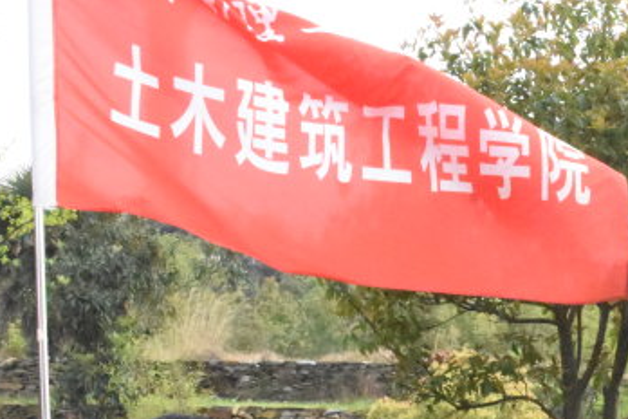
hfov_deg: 21.0
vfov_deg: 14.8
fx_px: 1587
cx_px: 729
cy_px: 388
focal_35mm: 91
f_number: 18
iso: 18000
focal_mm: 22
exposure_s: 1/1250
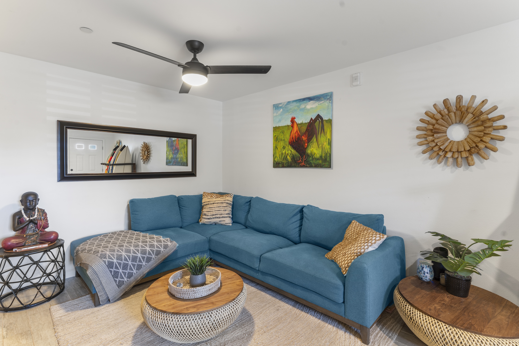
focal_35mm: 17
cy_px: 173
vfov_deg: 70.4
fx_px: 245
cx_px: 260
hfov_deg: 93.3
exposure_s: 6
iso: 100
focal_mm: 17
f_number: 8
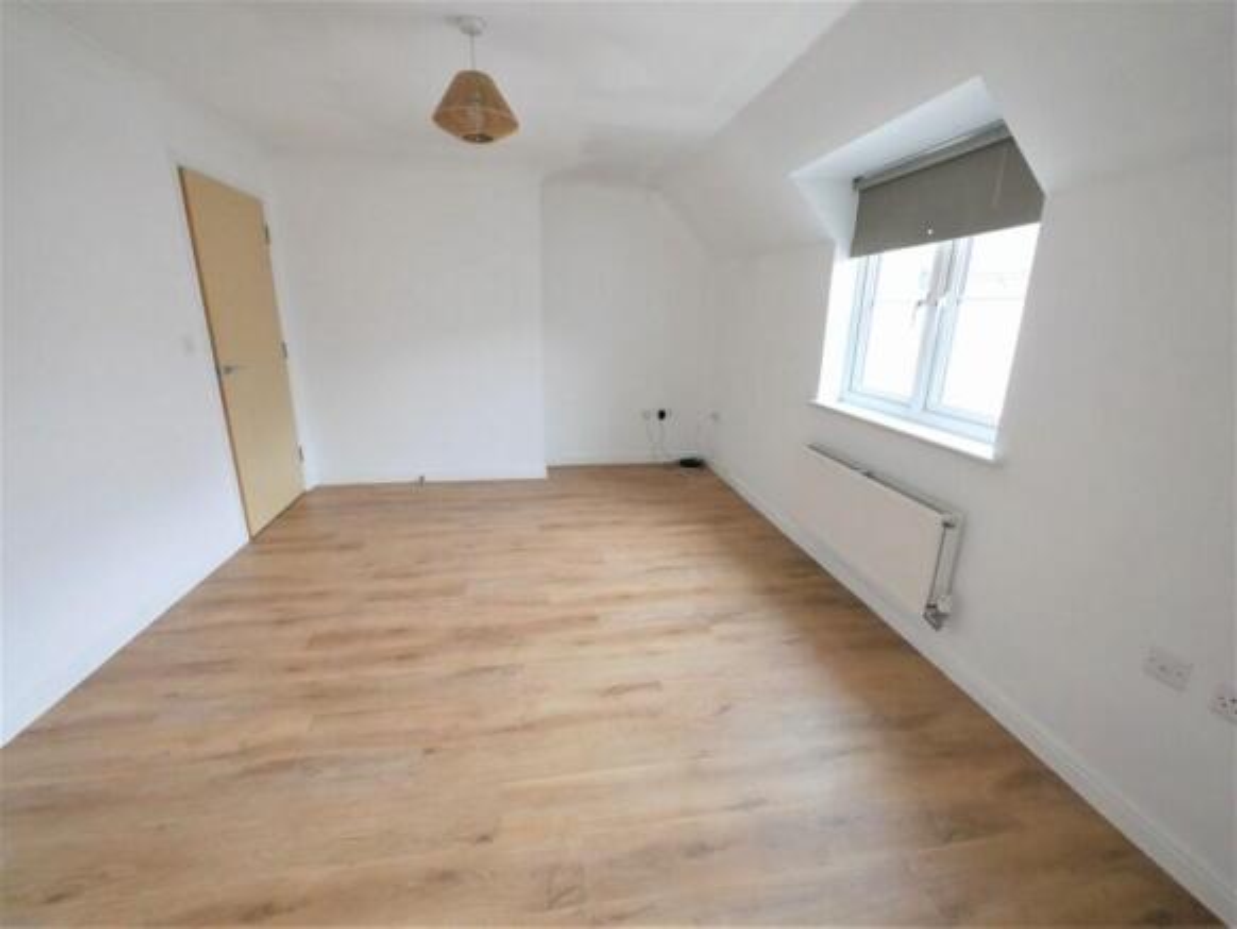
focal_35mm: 14
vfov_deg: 85.7
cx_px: 618
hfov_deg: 102.0
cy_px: 464
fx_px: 500
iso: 3200
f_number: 4
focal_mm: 7
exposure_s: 1/125
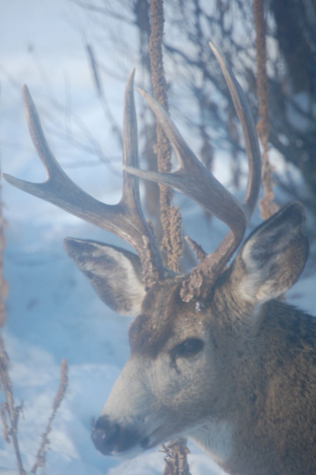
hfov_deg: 4.6
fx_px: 3957
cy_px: 238
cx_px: 158
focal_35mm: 300
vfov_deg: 6.9
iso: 450
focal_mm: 200
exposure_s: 1/500
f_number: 5.6
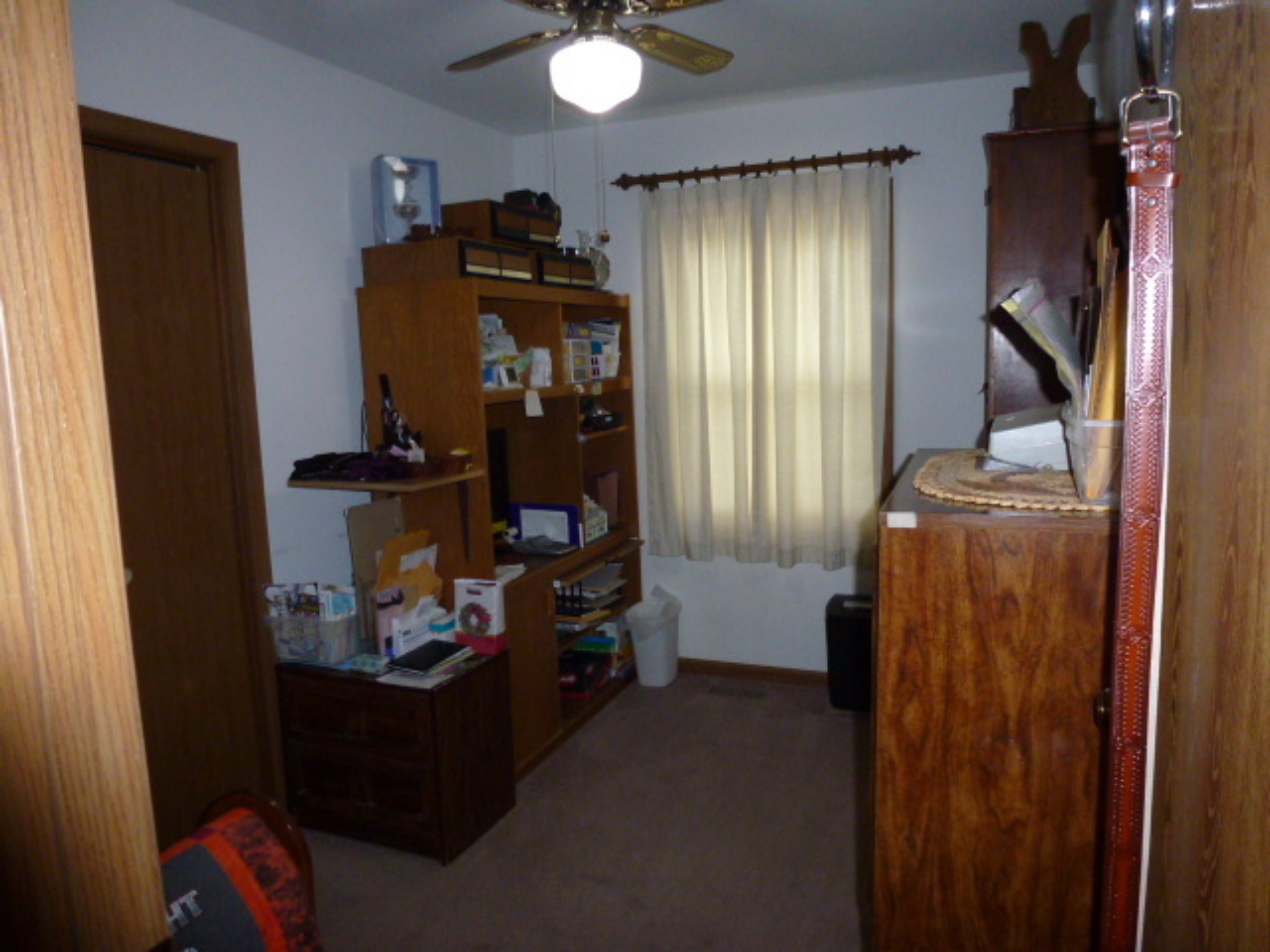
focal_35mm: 24
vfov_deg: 56.8
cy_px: 476
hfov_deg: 71.6
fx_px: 881
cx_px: 635
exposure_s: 1/60
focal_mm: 4.3
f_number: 3.3
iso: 320
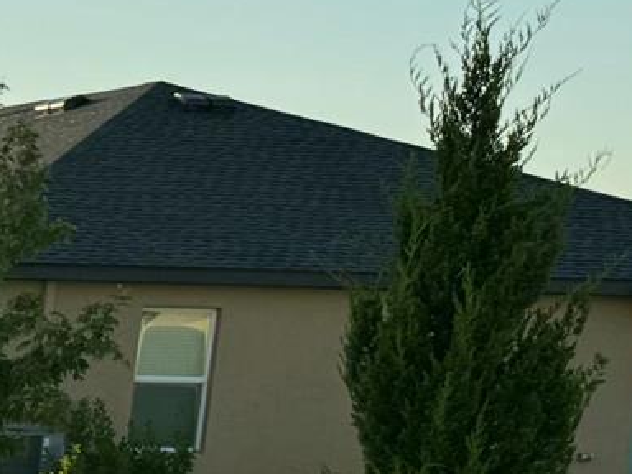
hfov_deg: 12.1
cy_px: 874
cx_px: -925
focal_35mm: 128
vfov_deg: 10.8
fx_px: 2337
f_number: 1.78
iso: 80
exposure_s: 1/1637
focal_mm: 6.76
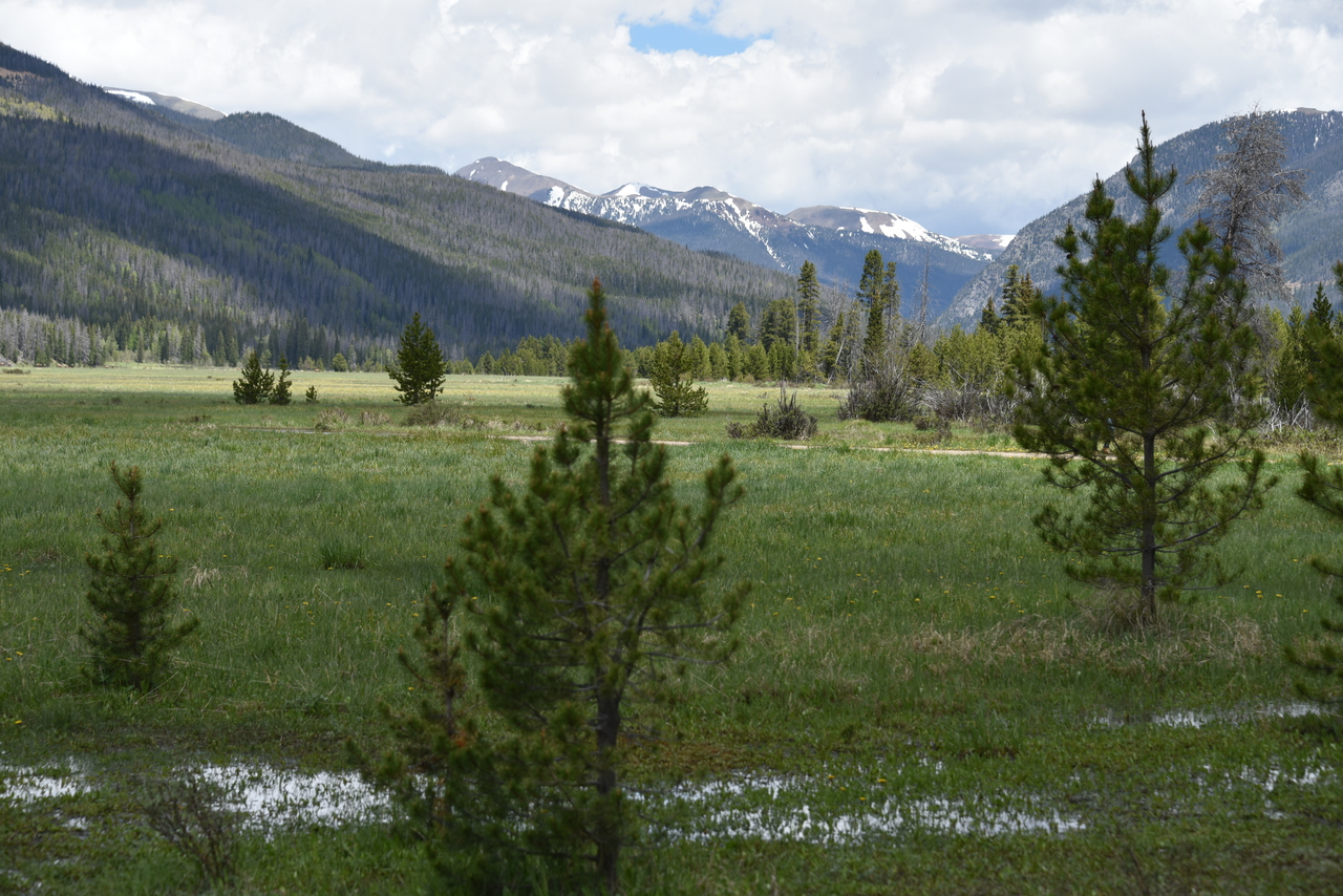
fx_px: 3171
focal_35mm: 85
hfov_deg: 23.9
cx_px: 672
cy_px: 448
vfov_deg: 16.1
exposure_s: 1/250
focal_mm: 85
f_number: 8
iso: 100
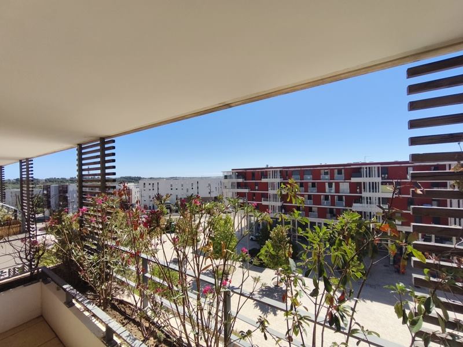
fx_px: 201
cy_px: 174
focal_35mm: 15
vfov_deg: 81.7
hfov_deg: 98.2
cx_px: 232
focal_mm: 1.91
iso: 50
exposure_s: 1/1536
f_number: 2.2
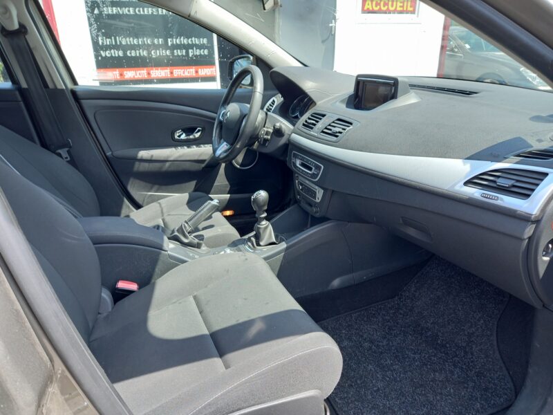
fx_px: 399
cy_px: 208
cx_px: 276
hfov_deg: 69.4
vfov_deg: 54.9
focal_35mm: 25
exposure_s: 1/100
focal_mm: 4.6
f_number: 2
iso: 50
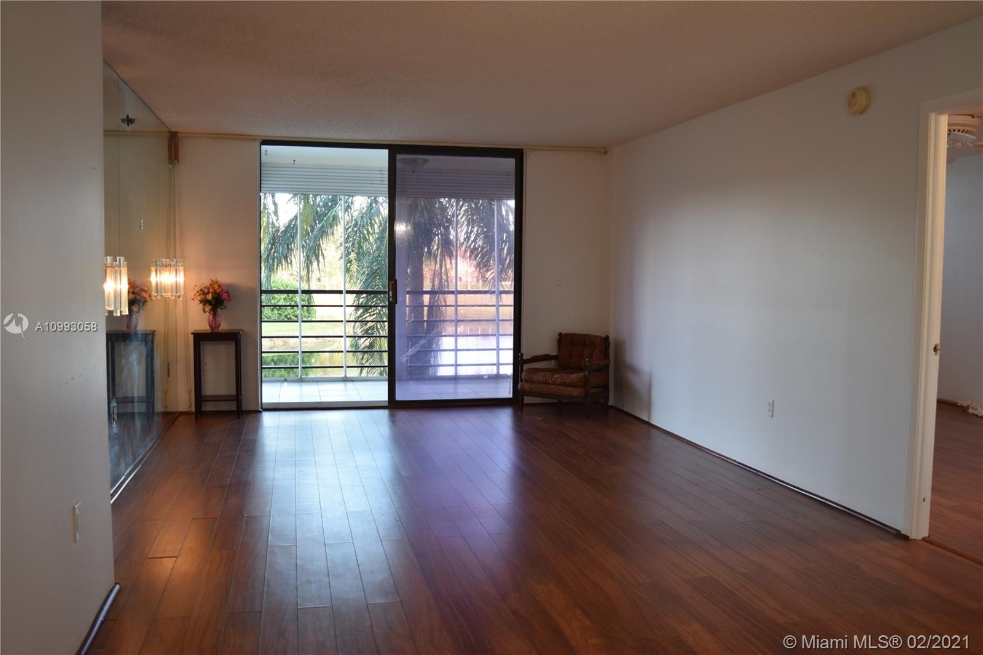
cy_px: 328
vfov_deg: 41.7
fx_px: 860
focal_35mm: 32
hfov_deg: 59.5
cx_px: 492
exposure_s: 1/80
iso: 400
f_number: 4.5
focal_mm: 21
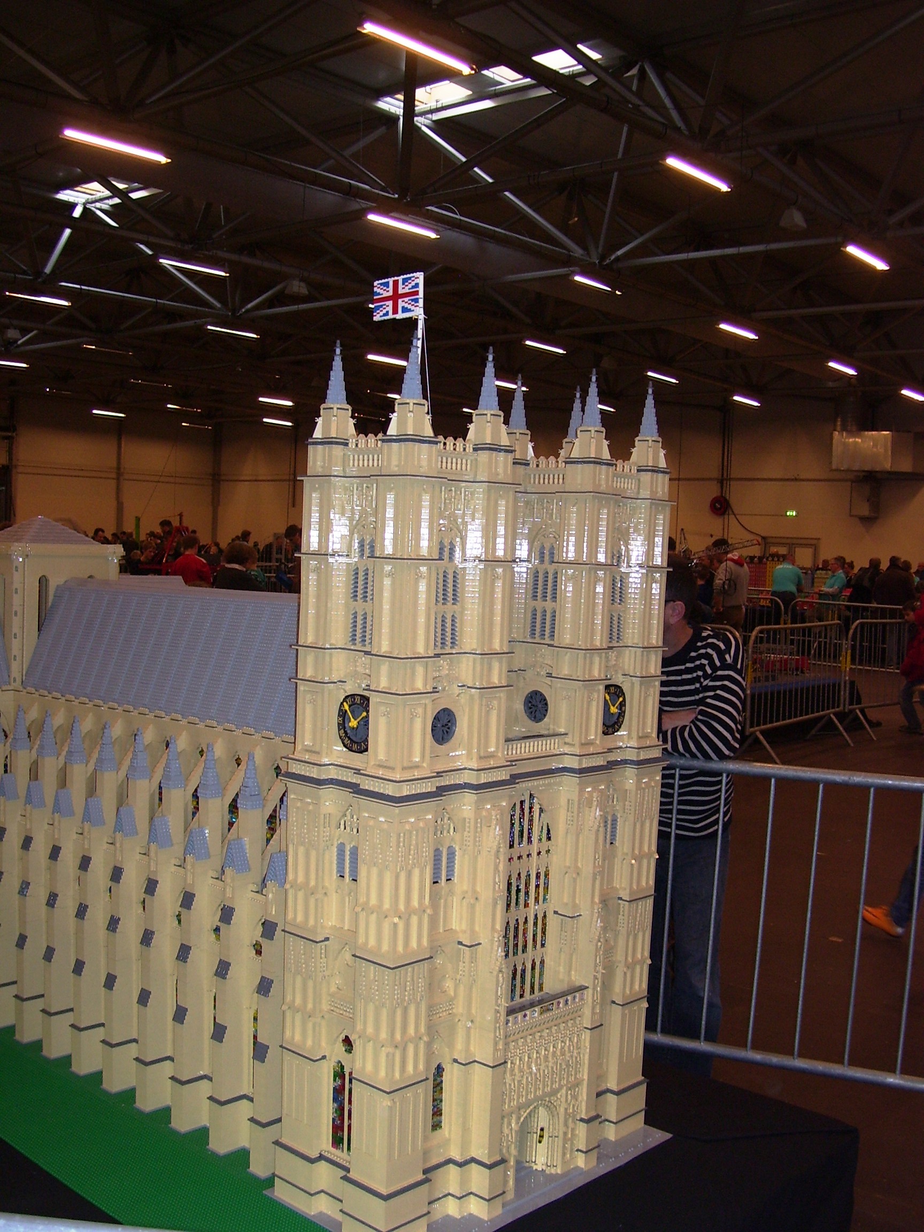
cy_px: 616
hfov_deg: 39.7
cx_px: 462
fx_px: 1281
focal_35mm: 36
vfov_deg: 51.4
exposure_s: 1/60
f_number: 2.7
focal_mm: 6
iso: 80
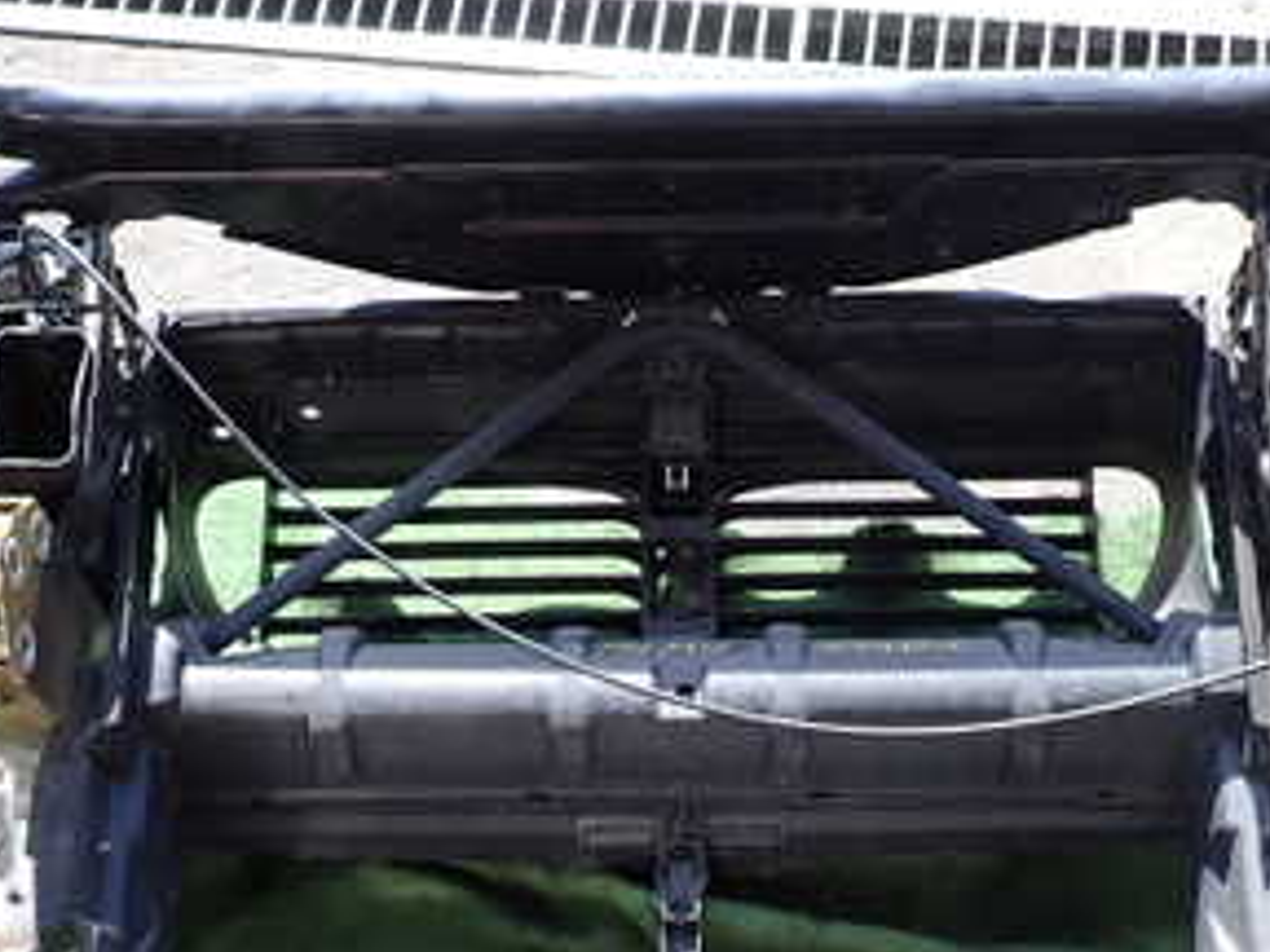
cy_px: 683
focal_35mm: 52
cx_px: 657
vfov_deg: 27.7
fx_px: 1908
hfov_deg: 36.8
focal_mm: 4.5
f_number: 2.8
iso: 100
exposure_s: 1/250
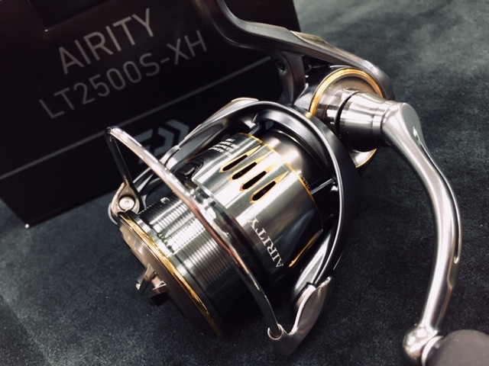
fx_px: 410
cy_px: 183
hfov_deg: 61.7
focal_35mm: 29
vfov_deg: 48.2
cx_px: 244
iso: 100
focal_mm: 4.15
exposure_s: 1/30
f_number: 2.2
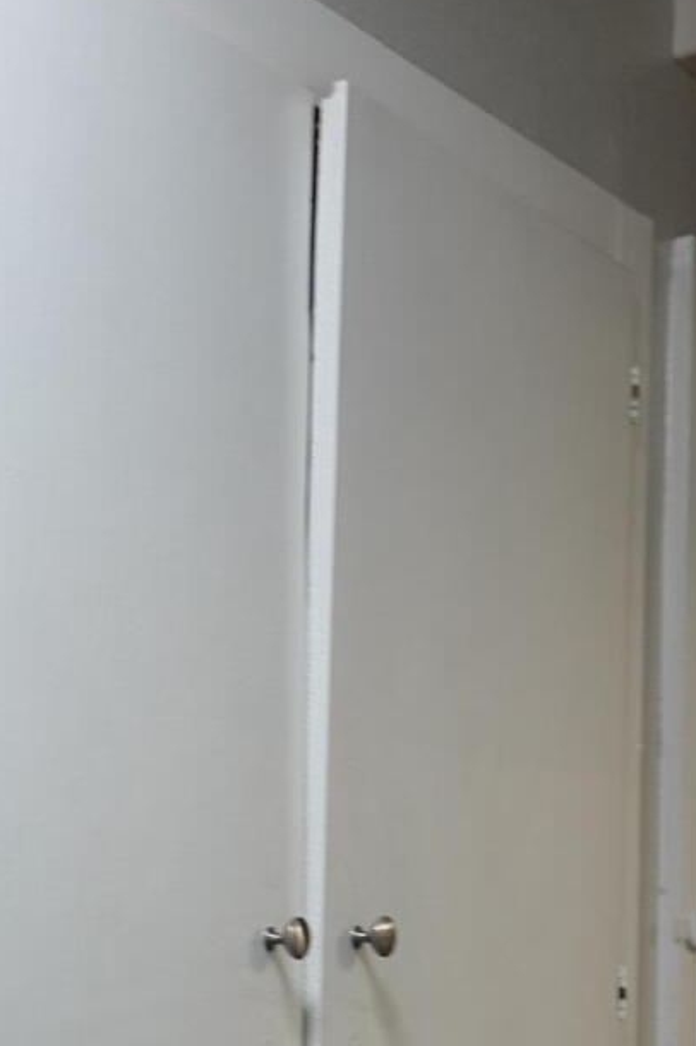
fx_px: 2381
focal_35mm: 82
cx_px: -73
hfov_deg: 16.1
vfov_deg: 22.5
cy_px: 1307
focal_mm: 9.02
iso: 200
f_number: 2.5
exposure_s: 1/30
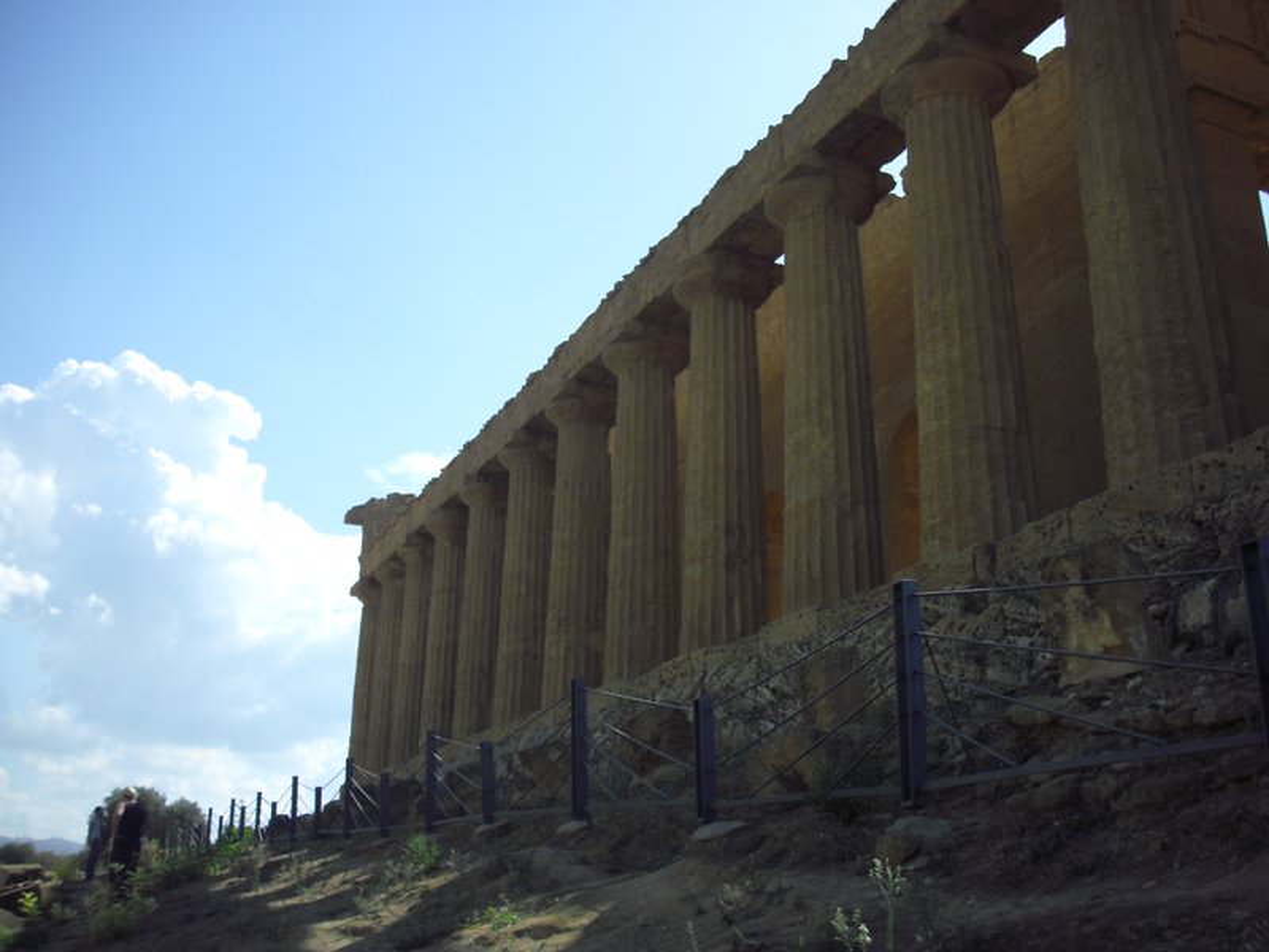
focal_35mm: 38
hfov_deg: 49.0
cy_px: 476
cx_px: 634
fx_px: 1393
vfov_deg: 37.7
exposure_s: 1/250
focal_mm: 6.2
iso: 100
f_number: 8
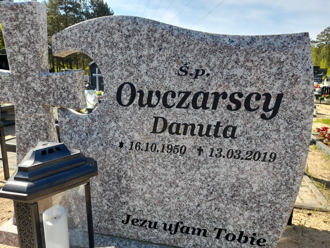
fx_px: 238
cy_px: 124
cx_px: 165
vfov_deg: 54.9
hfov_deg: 69.4
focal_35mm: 25
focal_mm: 4.6
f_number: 2
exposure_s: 1/221
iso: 20
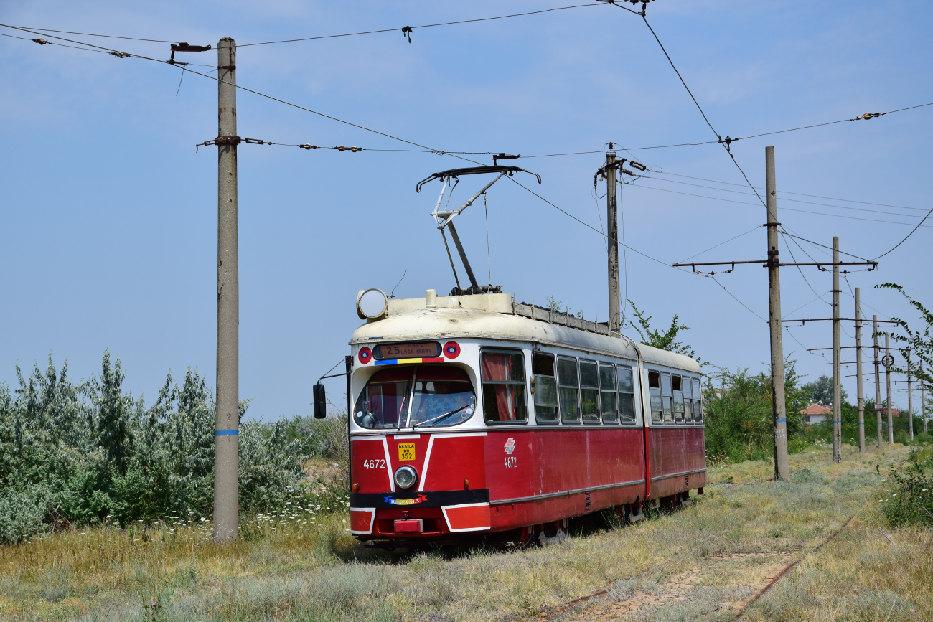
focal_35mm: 72
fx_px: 1866
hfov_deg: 28.1
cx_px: 466
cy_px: 311
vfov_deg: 18.9
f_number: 6.3
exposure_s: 1/1000
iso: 200
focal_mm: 48
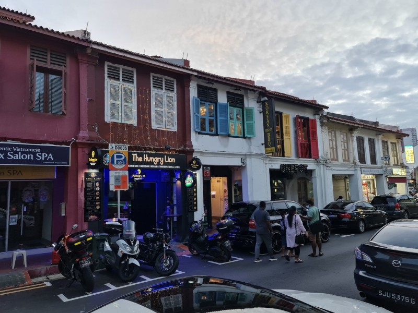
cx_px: 209
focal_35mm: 25
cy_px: 156
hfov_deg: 69.4
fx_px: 302
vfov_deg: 54.9
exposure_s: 1/100
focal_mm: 7
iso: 200
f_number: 1.8
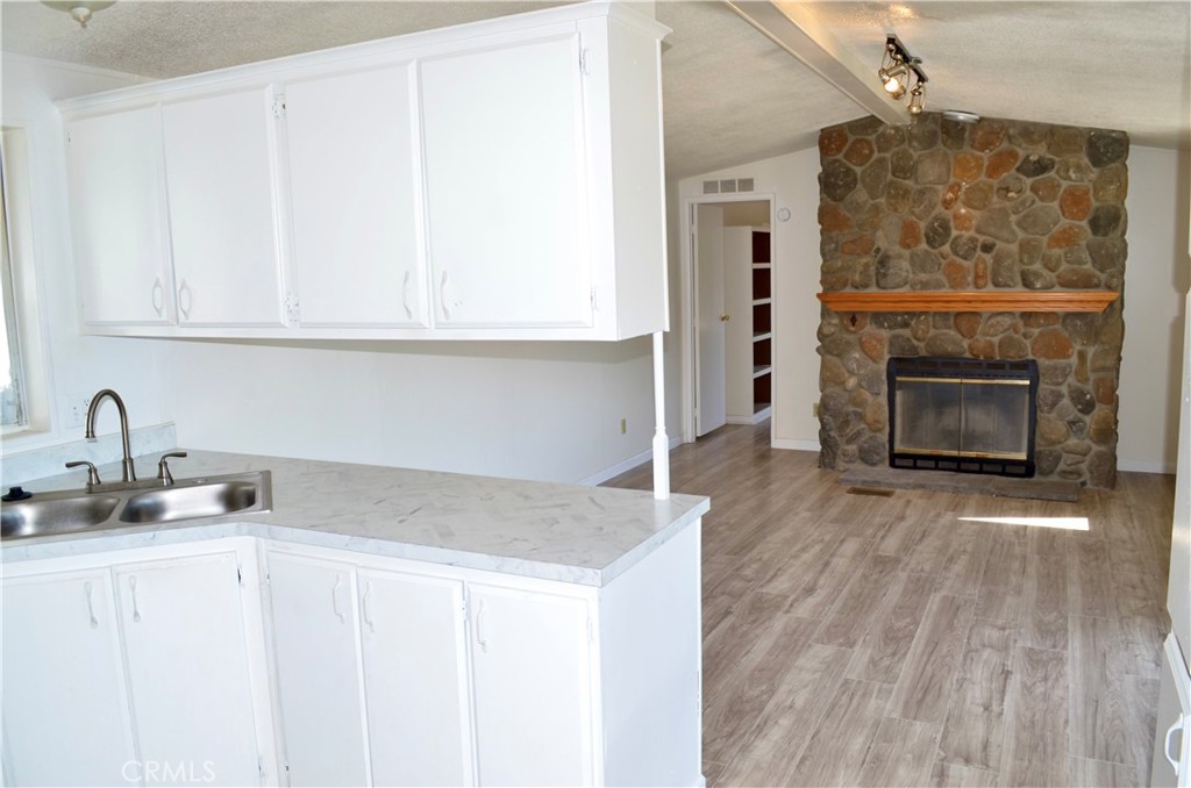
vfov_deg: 47.7
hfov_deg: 67.5
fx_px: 891
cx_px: 596
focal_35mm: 27
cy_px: 394
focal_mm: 18
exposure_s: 1/60
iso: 200
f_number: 6.3
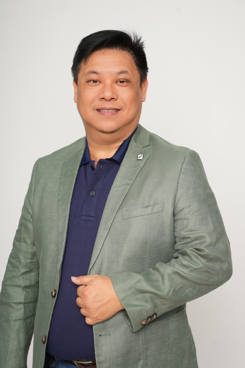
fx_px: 606
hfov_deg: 22.9
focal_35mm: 59
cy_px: 189
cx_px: 121
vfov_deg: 33.8
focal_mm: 56.3
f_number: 5.6
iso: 125
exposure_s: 1/200
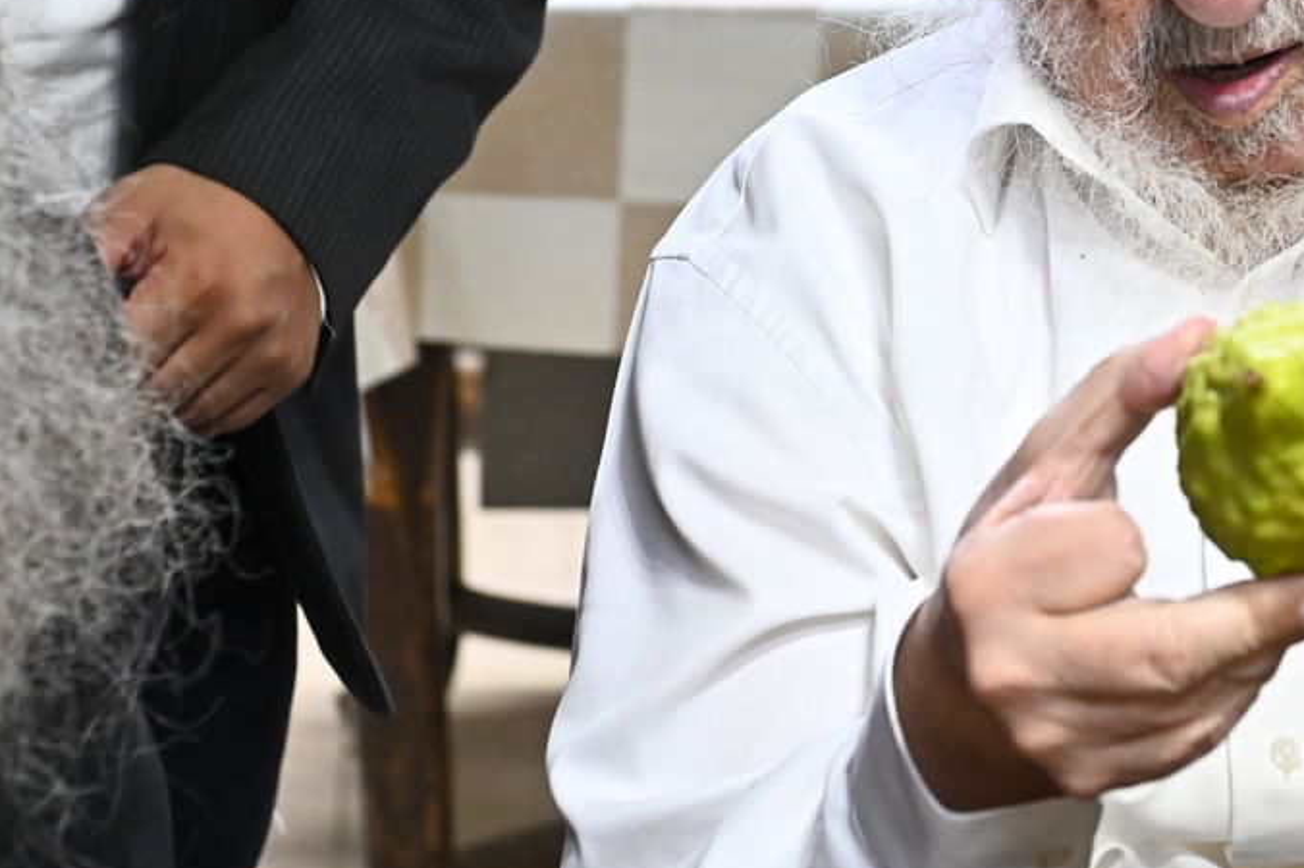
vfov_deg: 9.4
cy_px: 52
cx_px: 1240
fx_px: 5249
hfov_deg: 14.0
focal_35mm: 145
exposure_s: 1/100
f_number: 6.3
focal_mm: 70
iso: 3200
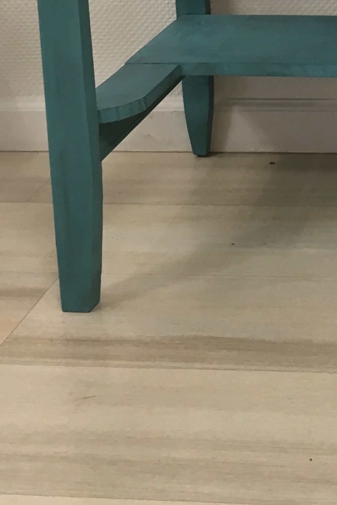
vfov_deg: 24.4
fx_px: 1067
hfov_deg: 17.1
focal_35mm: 76
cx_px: 415
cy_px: -86
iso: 80
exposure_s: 1/33
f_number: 2.2
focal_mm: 4.15
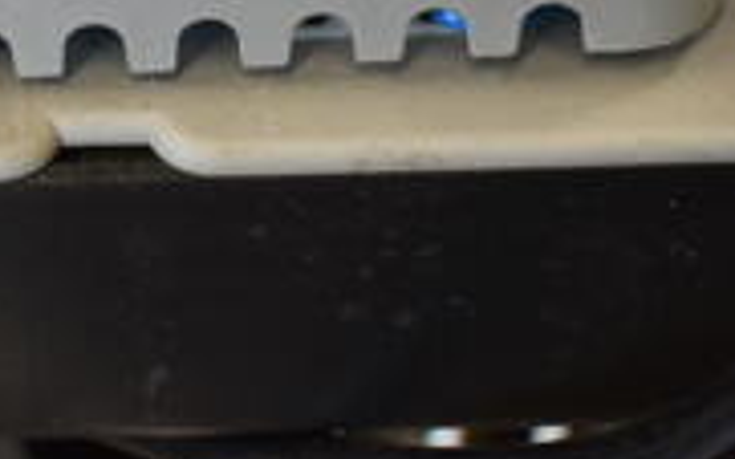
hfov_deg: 13.3
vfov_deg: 8.2
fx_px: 3104
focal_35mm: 155
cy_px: -345
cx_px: -41
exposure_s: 1/50
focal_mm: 30
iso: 560
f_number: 4.2
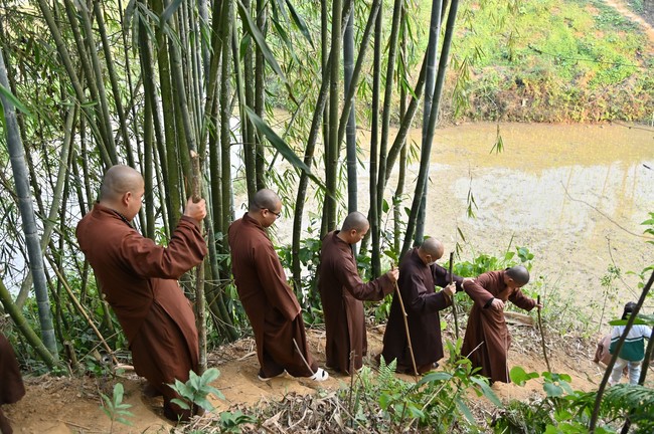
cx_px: 327
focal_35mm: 31
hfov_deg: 60.3
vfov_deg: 42.2
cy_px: 217
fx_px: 563
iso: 250
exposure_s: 1/100
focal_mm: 31
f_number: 4
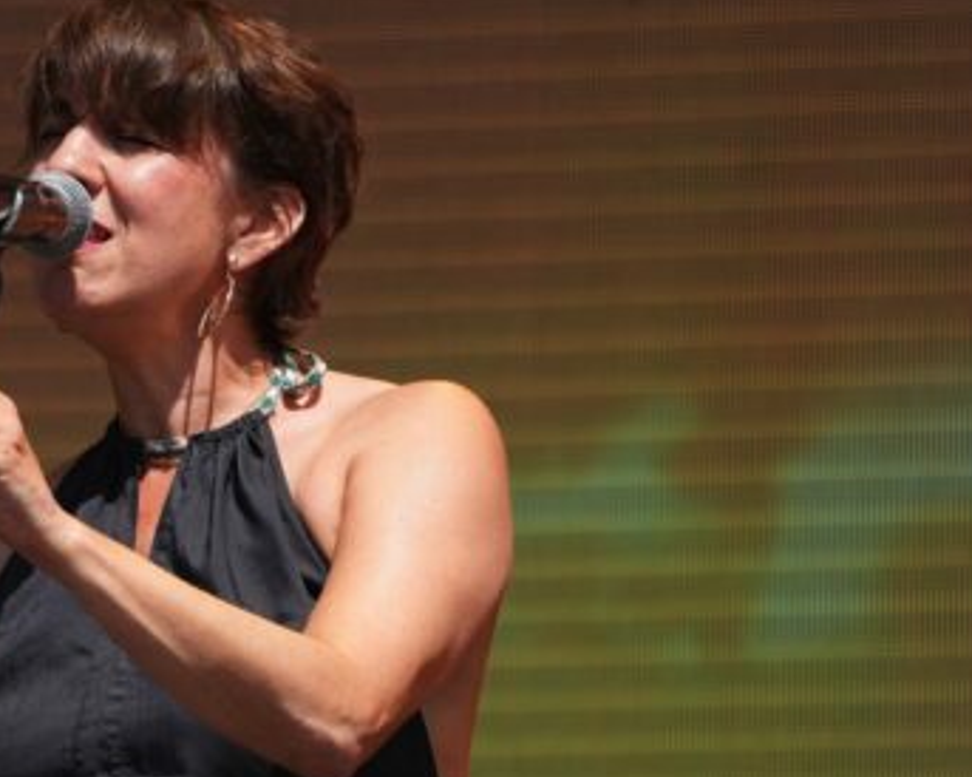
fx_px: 14780
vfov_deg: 3.0
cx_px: 289
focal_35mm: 514
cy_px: 613
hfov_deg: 3.8
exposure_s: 1/400
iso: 100
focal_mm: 163
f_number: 6.3
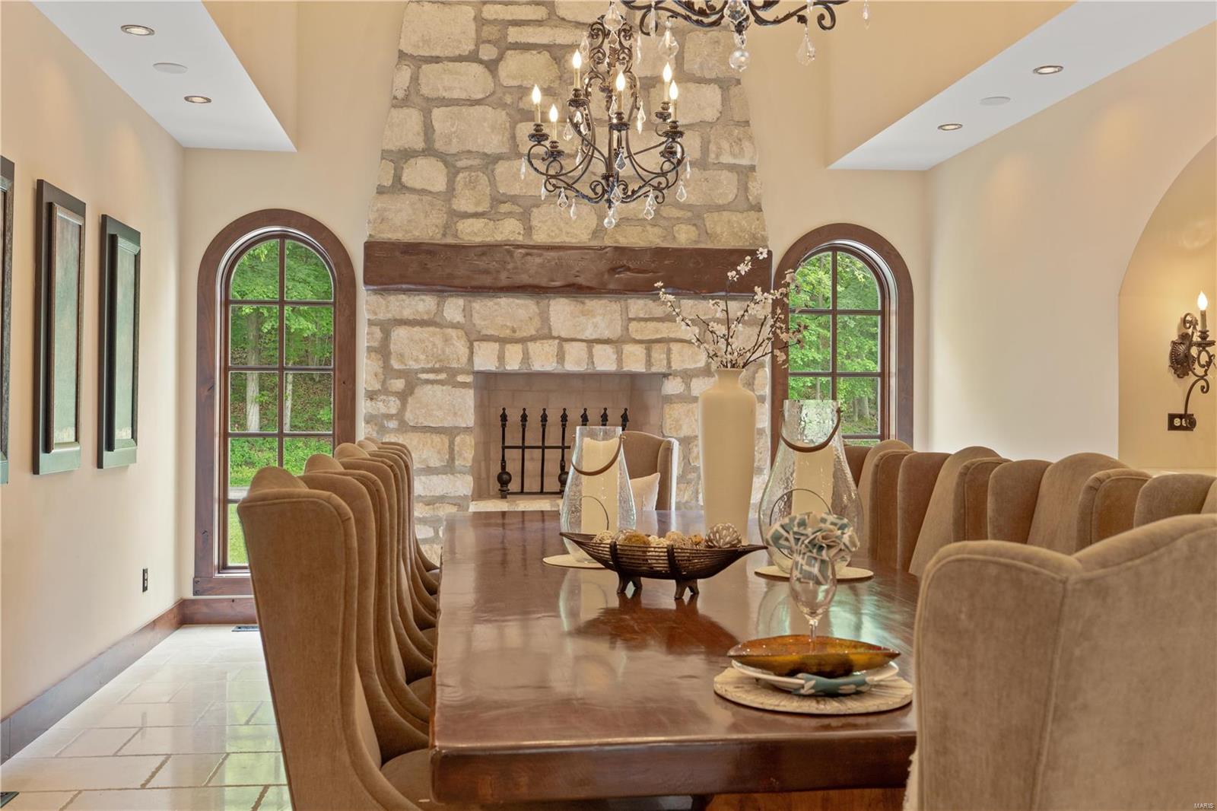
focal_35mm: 35
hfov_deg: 54.4
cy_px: 406
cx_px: 608
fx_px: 1183
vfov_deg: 37.8
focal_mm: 35
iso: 400
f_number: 8
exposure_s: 1/6
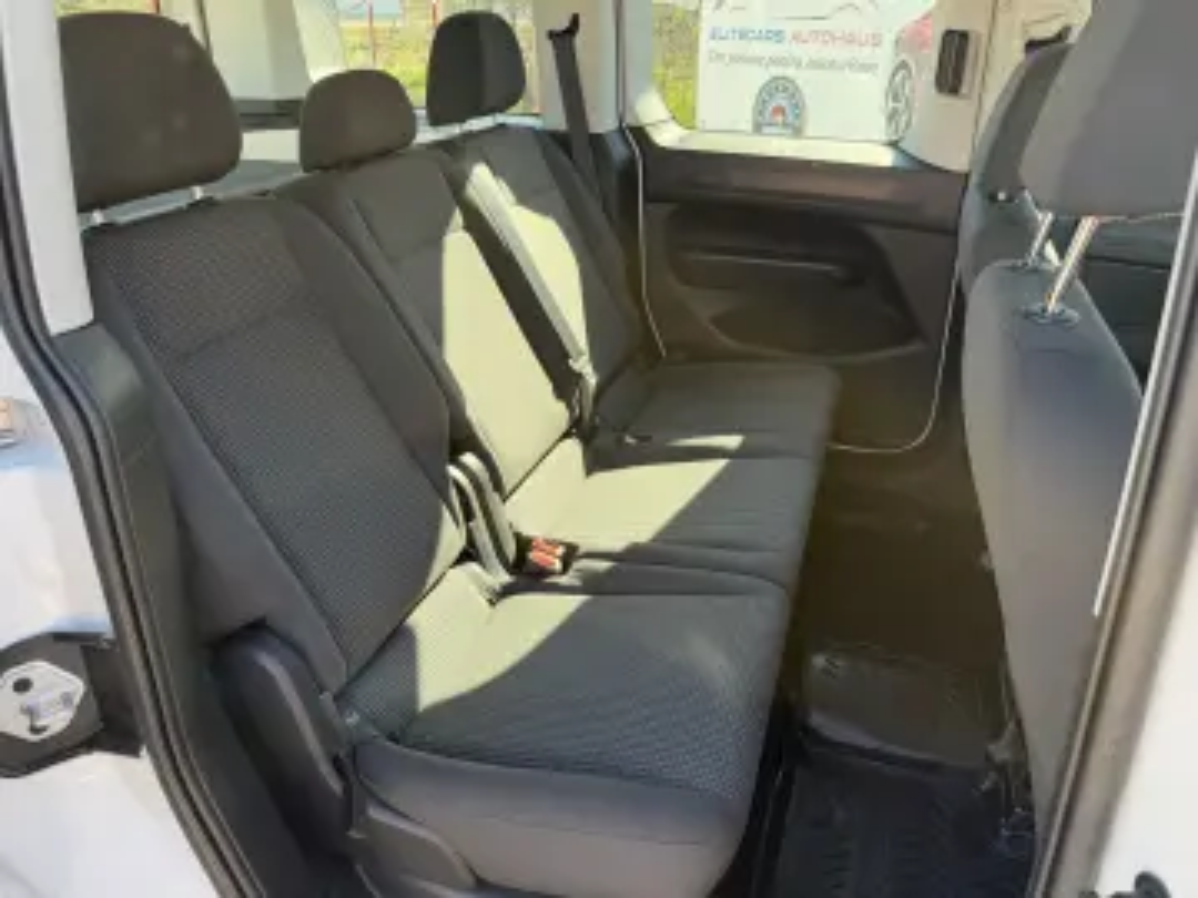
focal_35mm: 24
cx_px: 599
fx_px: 831
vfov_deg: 56.8
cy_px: 449
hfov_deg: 71.6
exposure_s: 1/274
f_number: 1.78
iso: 80
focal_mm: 6.76
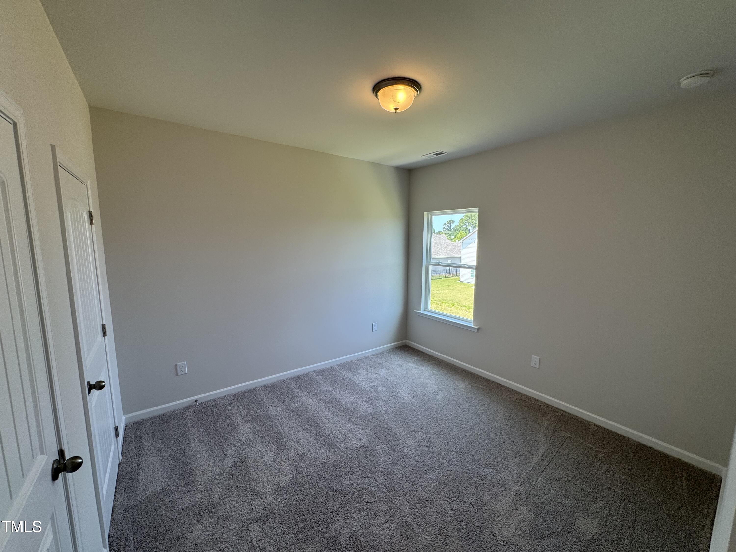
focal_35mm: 14
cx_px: 368
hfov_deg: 102.1
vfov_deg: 85.7
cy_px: 276
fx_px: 298
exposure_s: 1/120
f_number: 2.2
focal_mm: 2.22
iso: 64
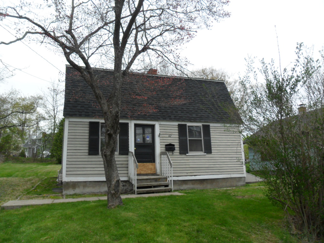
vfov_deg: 51.4
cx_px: 162
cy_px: 122
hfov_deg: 65.3
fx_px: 253
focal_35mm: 27
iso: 100
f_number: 3.5
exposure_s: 1/350
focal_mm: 4.9
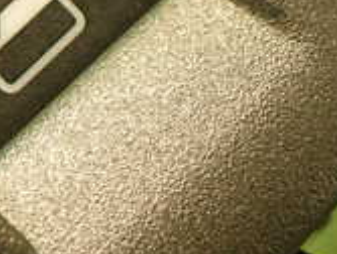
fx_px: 1259
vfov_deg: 11.5
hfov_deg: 14.3
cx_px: -159
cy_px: 103
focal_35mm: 129
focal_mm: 6.37
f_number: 2.5
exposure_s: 1/40
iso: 500
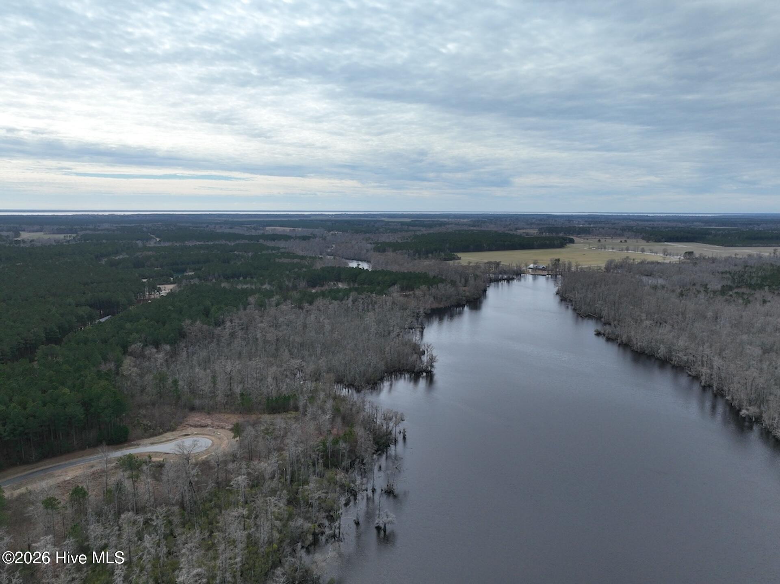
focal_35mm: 24
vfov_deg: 56.8
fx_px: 541
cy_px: 292
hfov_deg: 71.6
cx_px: 390
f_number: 2.8
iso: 210
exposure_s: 1/3200
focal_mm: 12.29
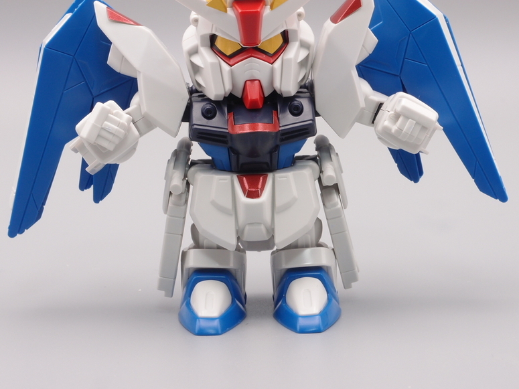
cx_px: 252
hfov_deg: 20.7
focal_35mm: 95
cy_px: 196
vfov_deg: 15.6
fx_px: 1424
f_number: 8
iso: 100
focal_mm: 19.84
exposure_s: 1/8
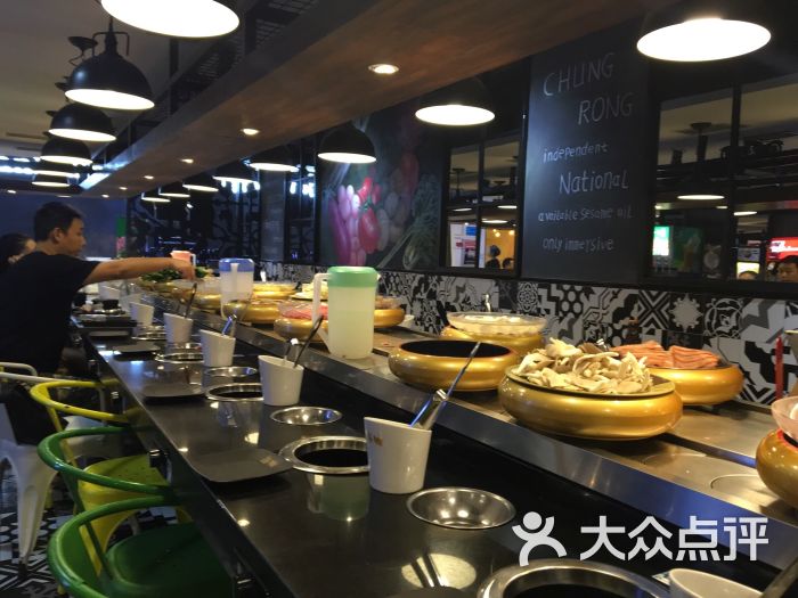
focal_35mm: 29
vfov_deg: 48.2
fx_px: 669
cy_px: 299
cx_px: 399
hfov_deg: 61.7
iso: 160
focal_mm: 4.15
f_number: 2.2
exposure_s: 1/33
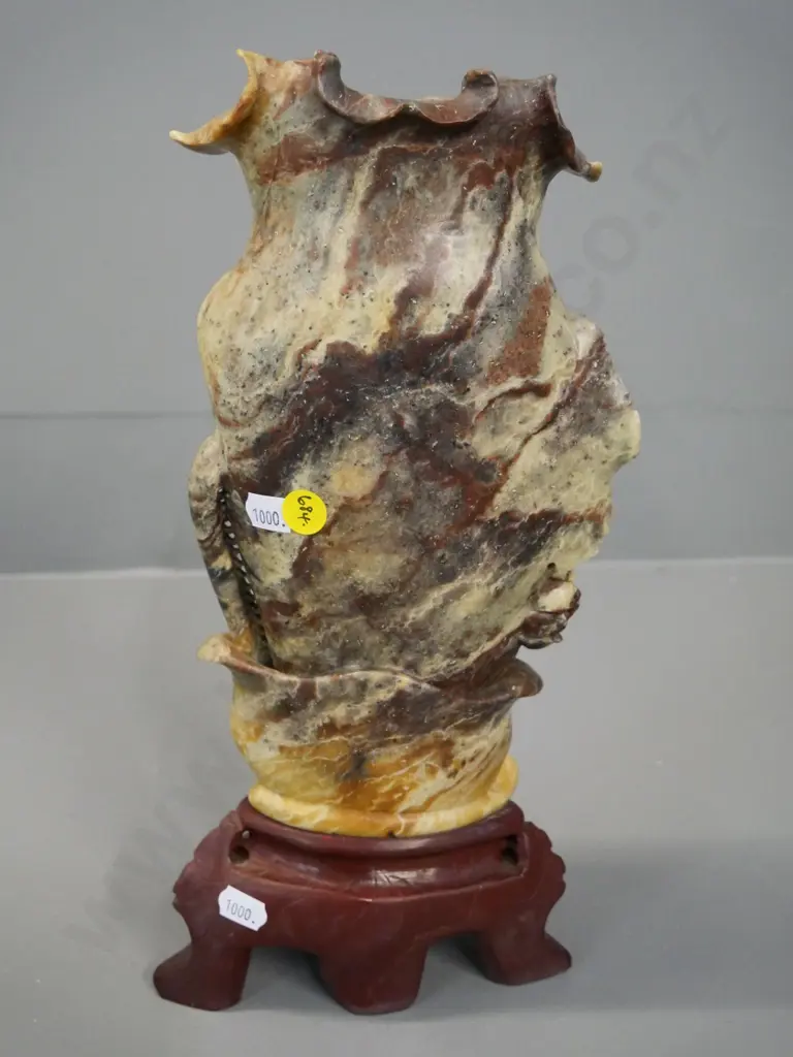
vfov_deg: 46.8
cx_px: 396
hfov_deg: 36.0
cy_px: 528
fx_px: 1222
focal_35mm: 40
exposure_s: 1/100
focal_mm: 20
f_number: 5
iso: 3200
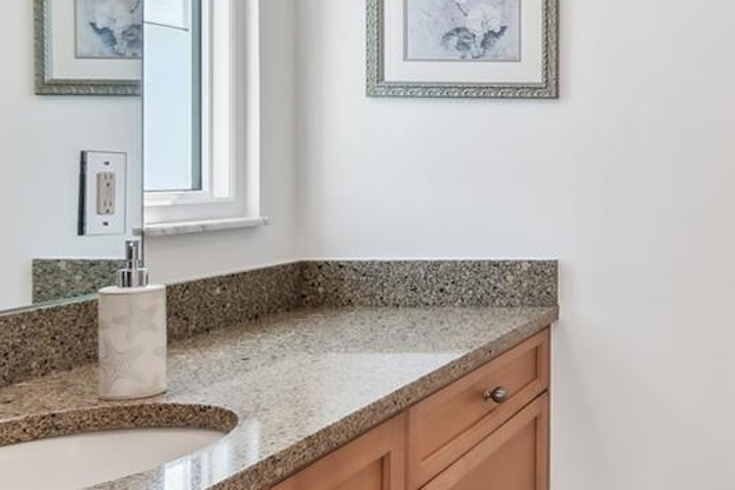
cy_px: 124
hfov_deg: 36.6
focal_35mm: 45
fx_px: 918
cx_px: 814
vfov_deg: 29.4
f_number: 7.1
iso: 100
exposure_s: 1/15
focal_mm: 10
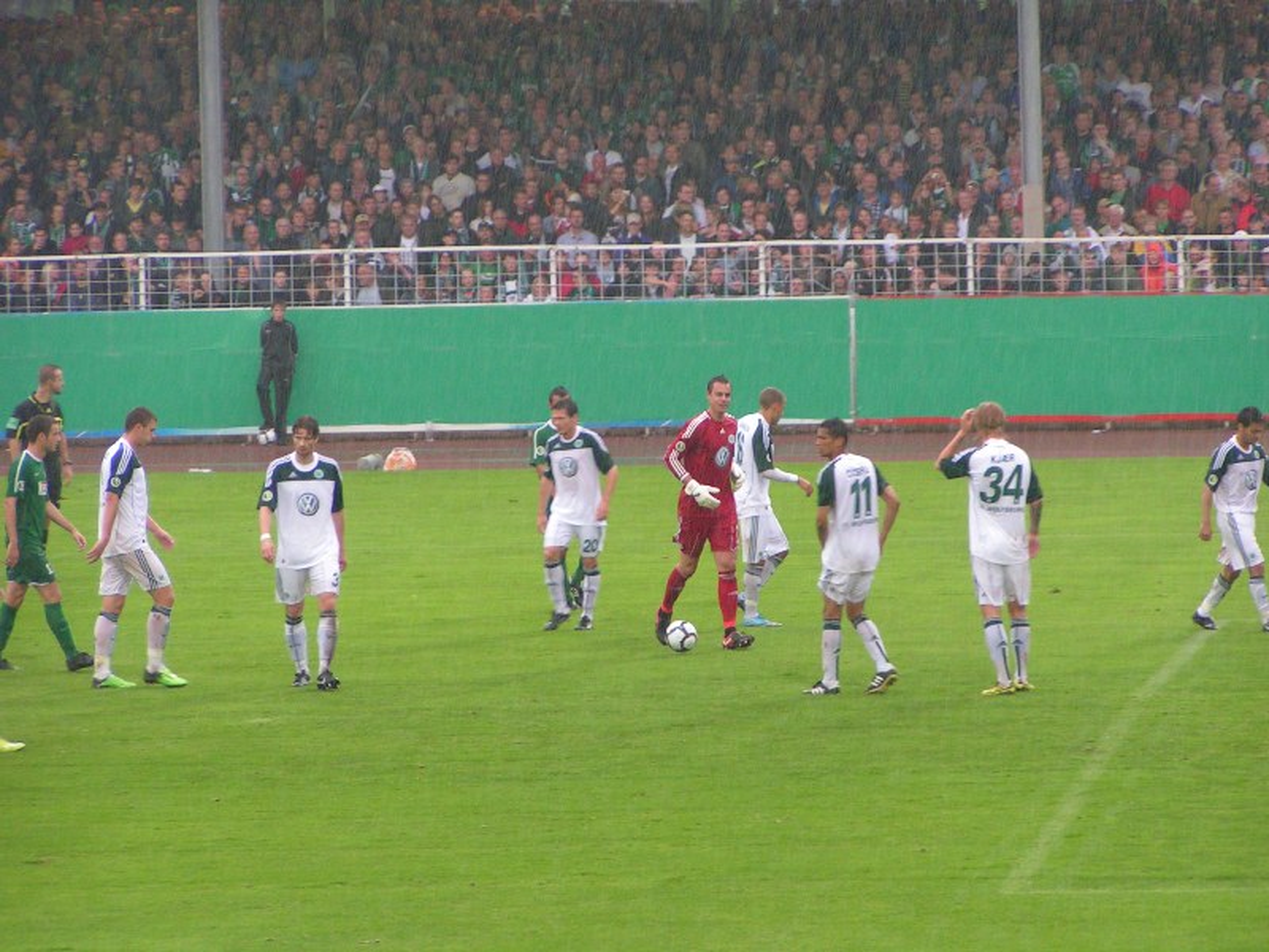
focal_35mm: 216
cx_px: 634
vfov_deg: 6.9
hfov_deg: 9.2
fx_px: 7918
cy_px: 476
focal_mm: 33
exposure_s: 1/100
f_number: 3.5
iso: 200
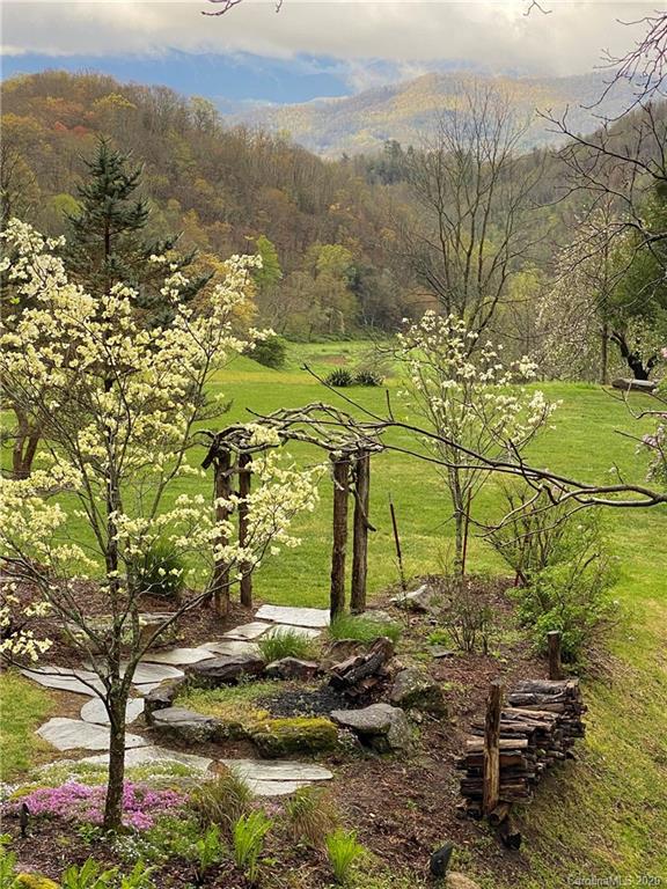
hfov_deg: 28.0
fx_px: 1336
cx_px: 334
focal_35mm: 52
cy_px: 444
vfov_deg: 36.8
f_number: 2
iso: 20
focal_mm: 6
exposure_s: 1/224
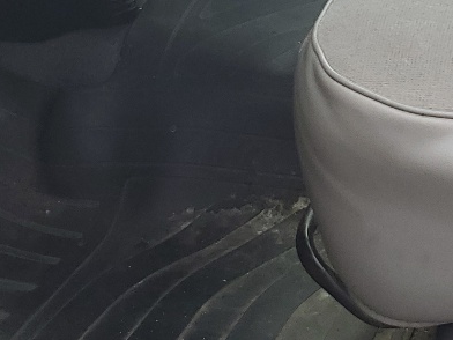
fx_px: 1387
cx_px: 664
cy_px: -333
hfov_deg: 16.9
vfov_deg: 12.4
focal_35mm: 106
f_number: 1.5
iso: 50
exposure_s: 1/455
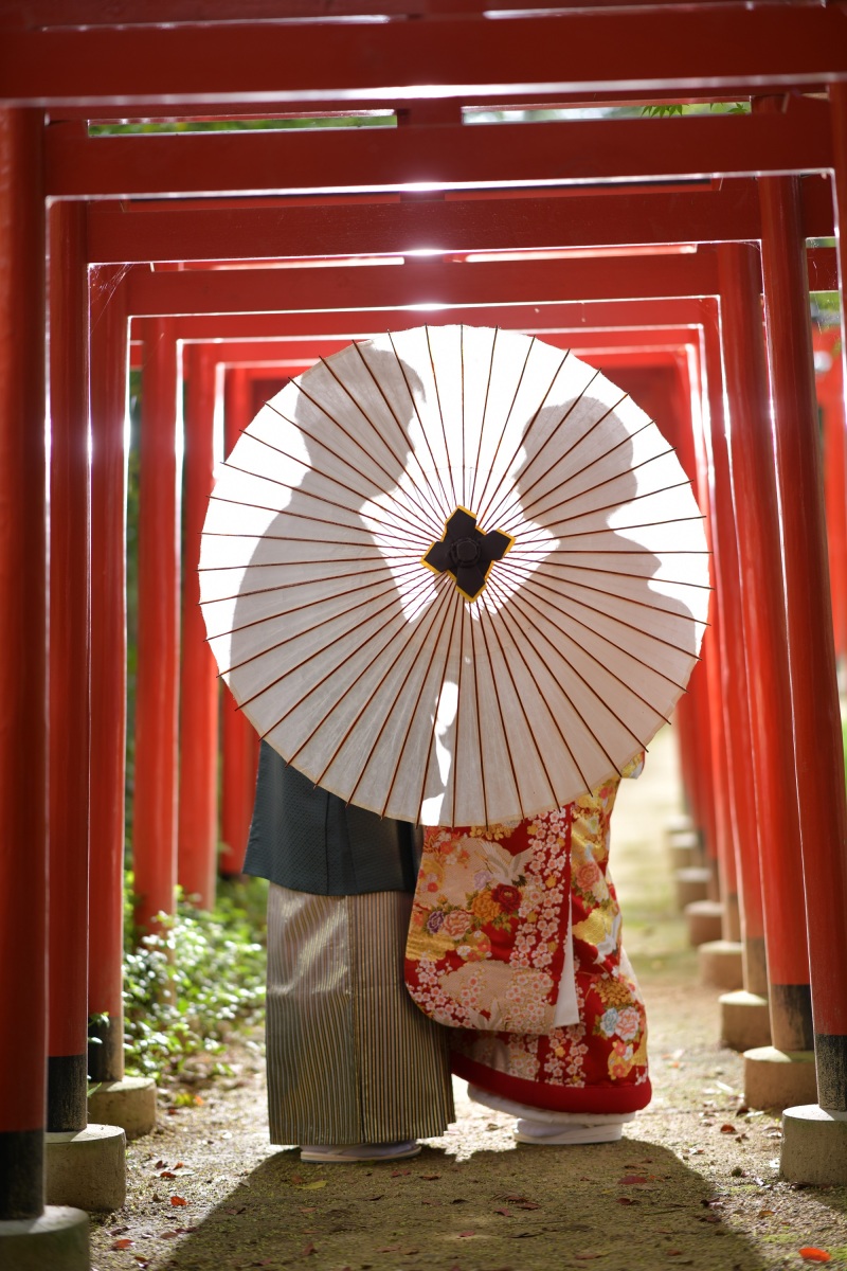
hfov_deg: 13.0
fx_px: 3705
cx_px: 424
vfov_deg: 19.5
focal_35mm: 105
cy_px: 636
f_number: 1.4
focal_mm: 105
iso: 100
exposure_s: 1/500
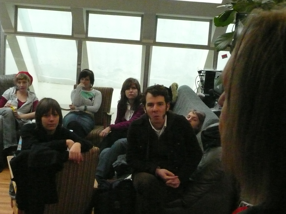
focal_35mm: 60
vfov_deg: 24.4
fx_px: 496
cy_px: 107
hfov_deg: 32.2
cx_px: 143
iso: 1250
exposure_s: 1/50
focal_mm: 8.2
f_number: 4.2
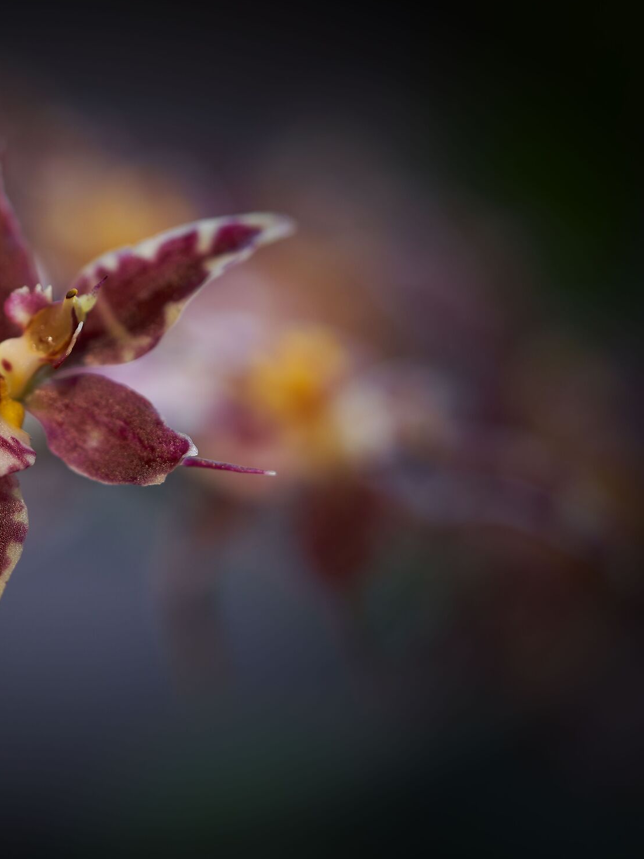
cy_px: 405
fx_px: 5258
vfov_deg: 9.3
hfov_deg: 7.0
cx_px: 55
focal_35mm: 212
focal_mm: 90
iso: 100
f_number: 2.8
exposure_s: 1/25
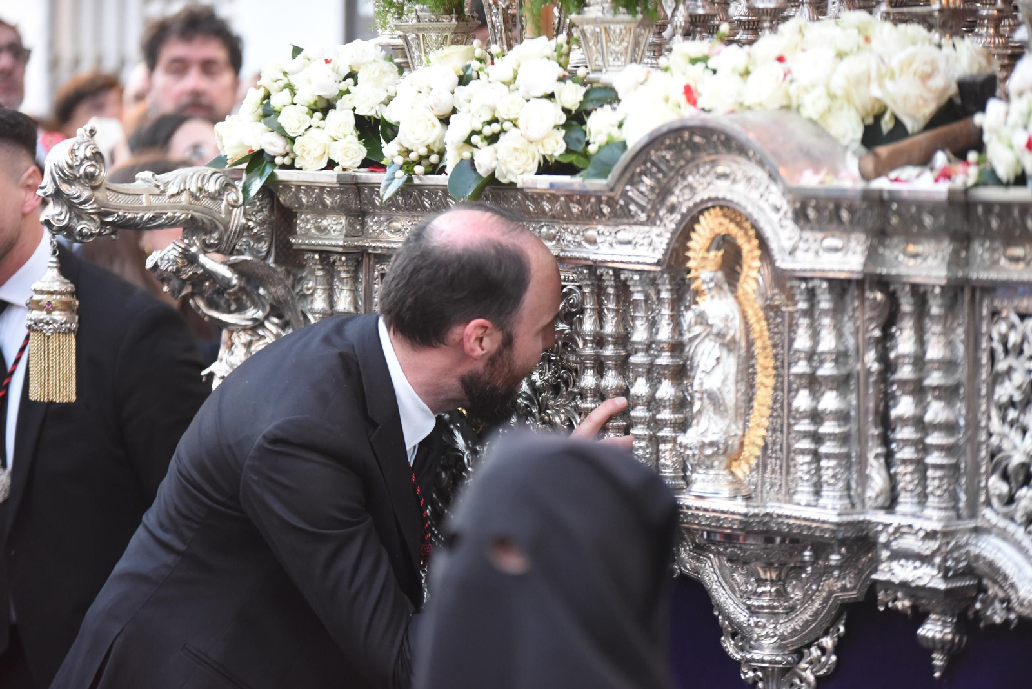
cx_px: 516
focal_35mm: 150
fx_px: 4301
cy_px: 344
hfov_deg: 13.7
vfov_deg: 9.2
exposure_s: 1/100
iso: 3200
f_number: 2.8
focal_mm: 150
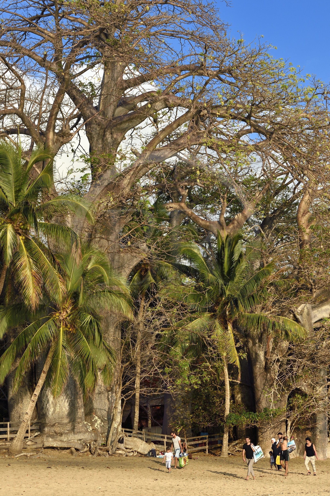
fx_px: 963
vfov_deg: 28.9
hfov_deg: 19.4
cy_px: 248
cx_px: 165
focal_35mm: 70
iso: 400
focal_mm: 70
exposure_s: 1/320
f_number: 10
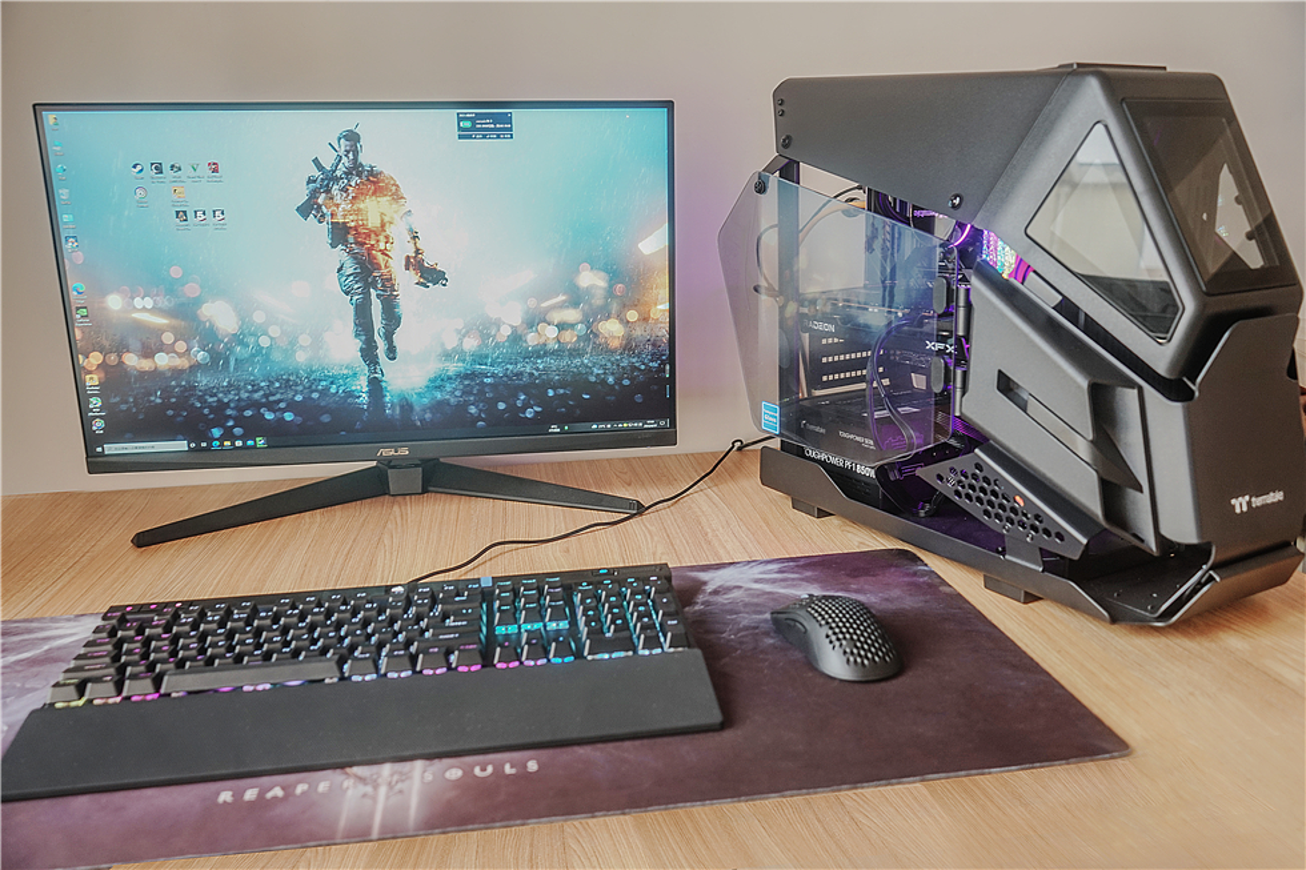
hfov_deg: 63.7
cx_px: 653
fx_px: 1052
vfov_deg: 44.9
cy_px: 435
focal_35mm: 29
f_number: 4
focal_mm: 29
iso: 200
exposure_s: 1/8
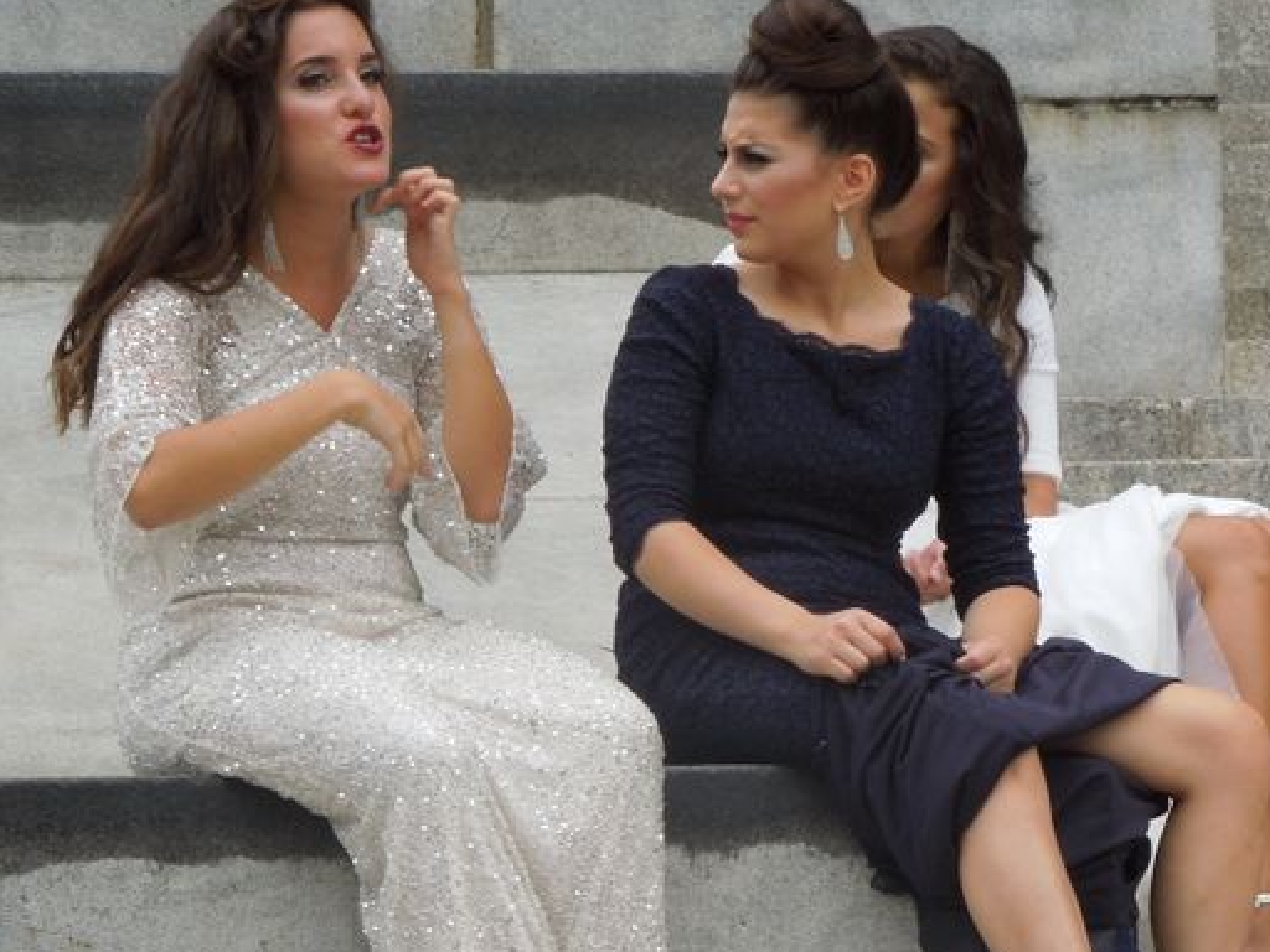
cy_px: 610
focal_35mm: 268
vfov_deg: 5.5
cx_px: 1148
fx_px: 9832
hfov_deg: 7.4
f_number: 4.9
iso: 100
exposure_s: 1/125
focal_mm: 24.2
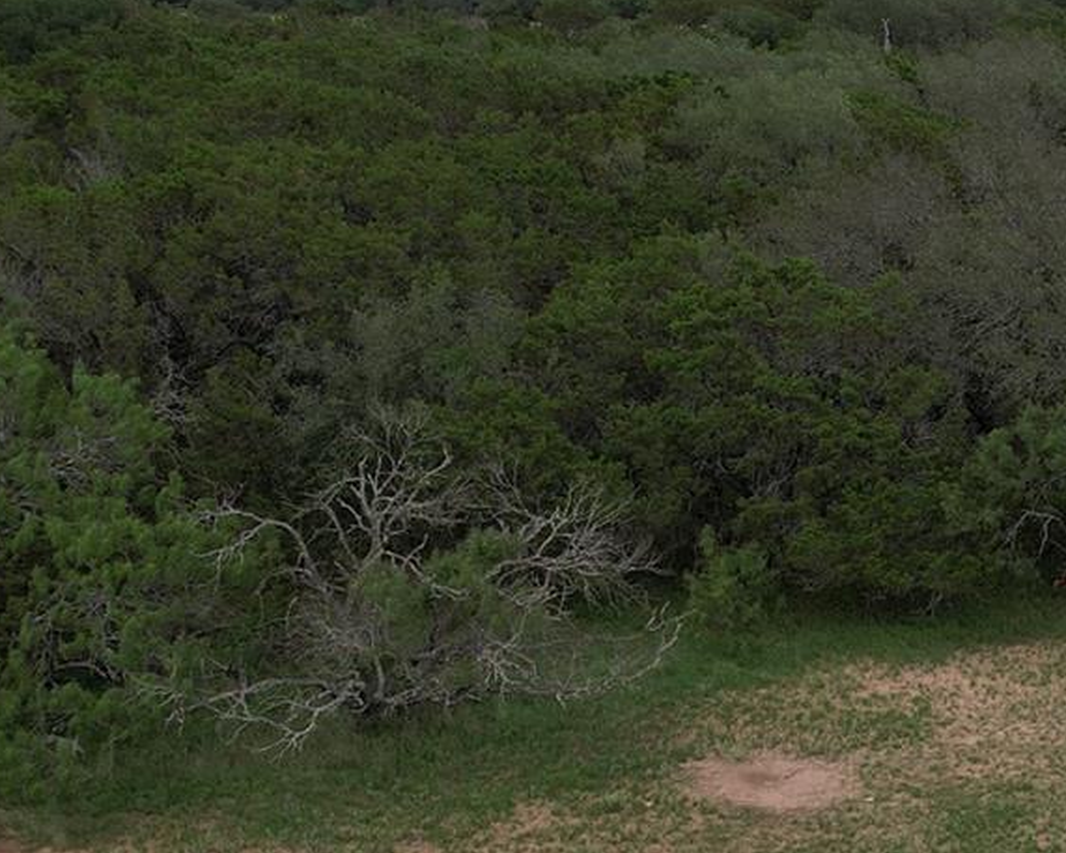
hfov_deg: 25.0
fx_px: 2335
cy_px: 367
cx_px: 932
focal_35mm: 74
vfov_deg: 20.7
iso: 100
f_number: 2.8
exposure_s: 1/2000
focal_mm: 8.38
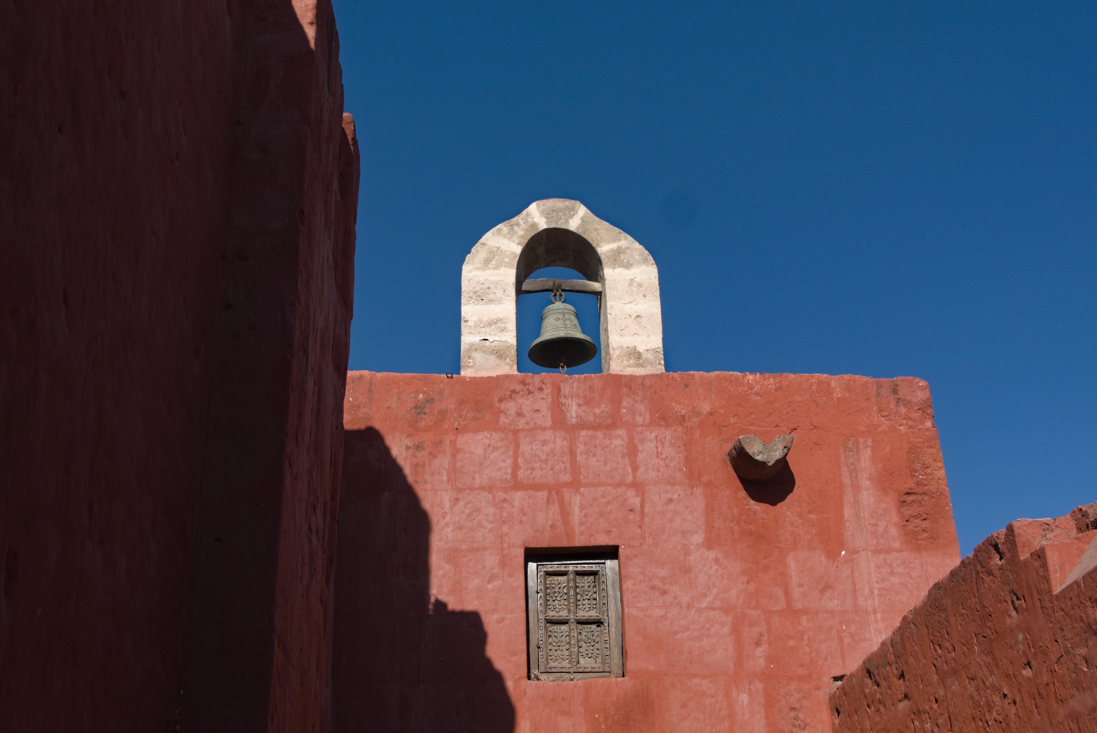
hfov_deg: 45.4
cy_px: 366
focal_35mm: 43
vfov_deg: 31.2
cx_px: 548
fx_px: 1311
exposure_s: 1/250
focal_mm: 15.74
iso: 125
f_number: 8
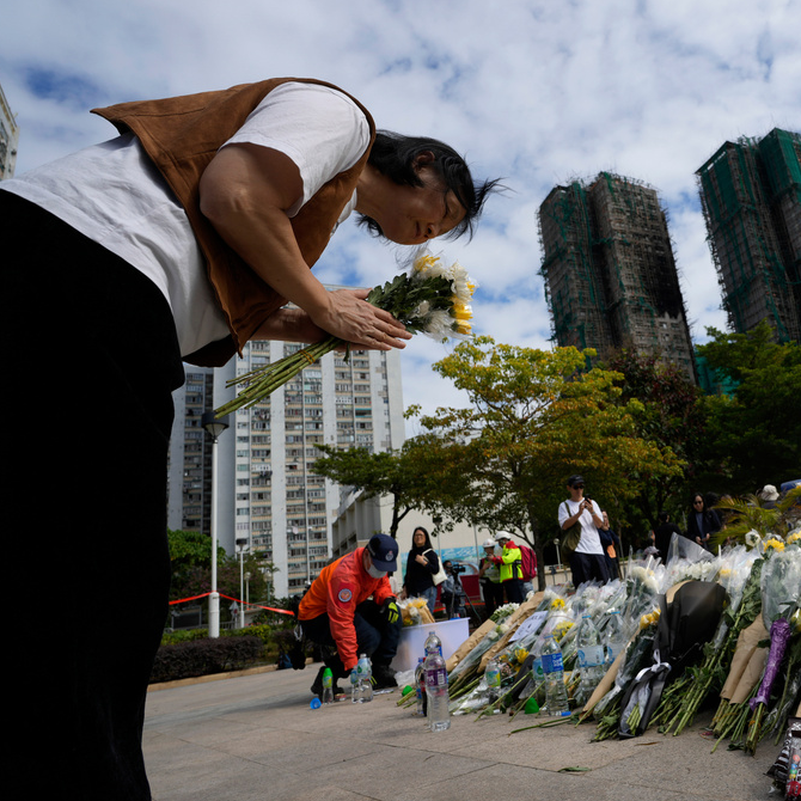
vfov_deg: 60.9
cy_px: 405
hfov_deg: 58.0
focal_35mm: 26
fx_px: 681
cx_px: 594
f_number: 8
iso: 100
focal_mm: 20
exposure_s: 1/500
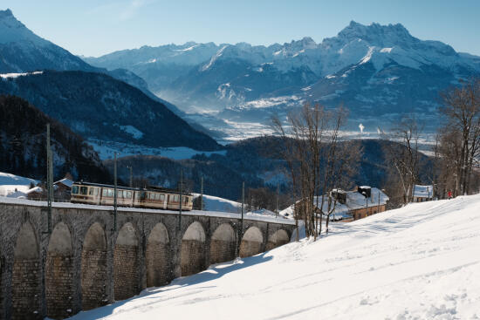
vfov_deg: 30.5
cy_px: 160
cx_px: 240
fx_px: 587
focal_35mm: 44
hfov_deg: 44.5
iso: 320
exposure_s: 1/550
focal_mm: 29.2
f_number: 8
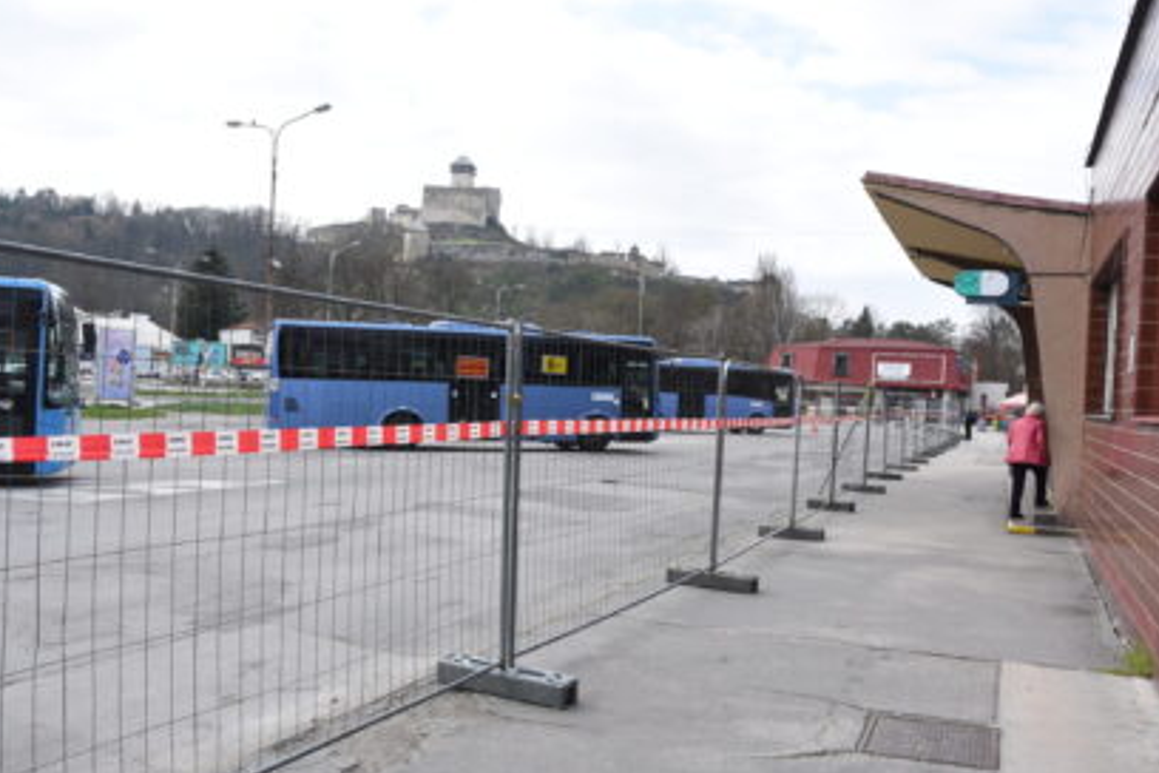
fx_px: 934
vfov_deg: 45.0
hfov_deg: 63.7
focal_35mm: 29
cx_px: 577
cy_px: 404
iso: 250
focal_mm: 18
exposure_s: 1/500
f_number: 6.3
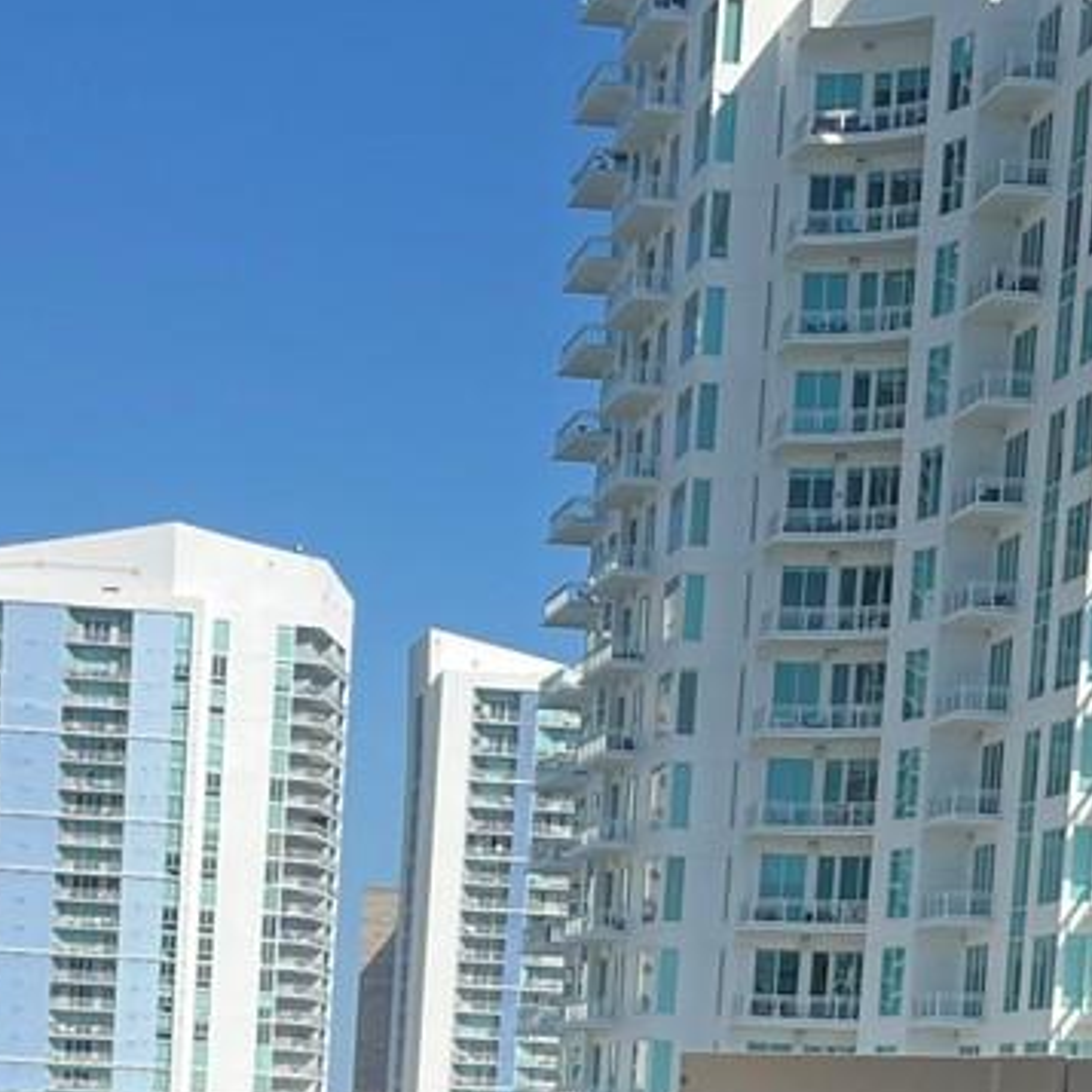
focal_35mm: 103
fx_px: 3676
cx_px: 147
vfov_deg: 15.8
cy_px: 1529
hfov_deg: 16.7
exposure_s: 1/2899
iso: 50
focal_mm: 5.1
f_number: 1.6
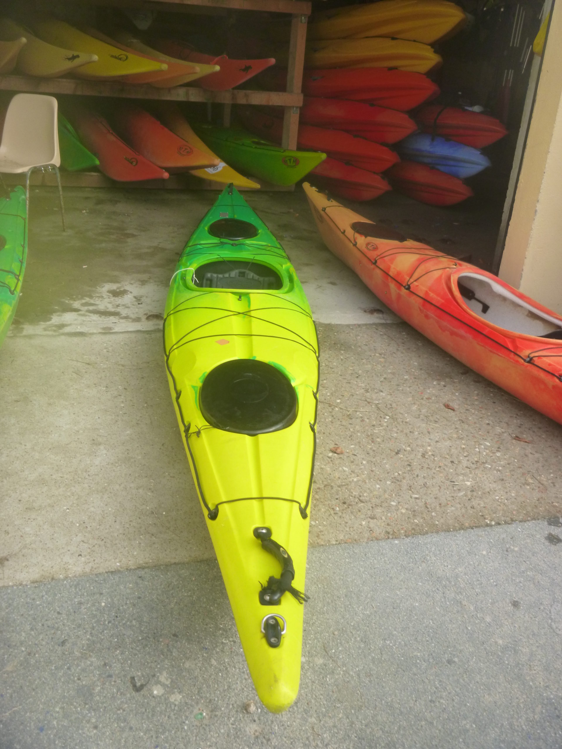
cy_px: 374
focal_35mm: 33
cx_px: 281
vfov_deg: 55.4
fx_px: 714
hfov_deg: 42.9
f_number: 4.3
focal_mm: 5.9
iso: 160
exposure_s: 1/125
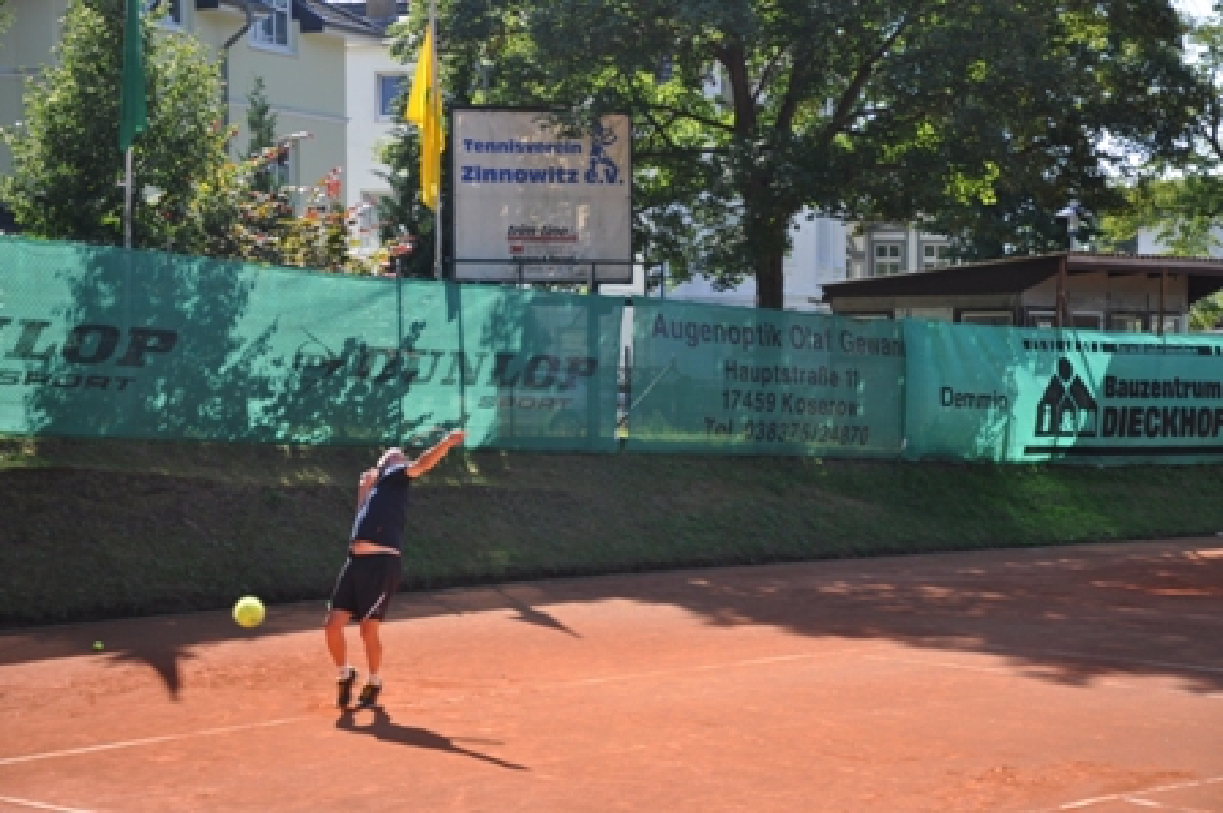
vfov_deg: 18.2
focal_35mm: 75
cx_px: 612
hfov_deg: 27.0
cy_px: 406
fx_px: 2546
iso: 450
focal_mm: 50
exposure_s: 1/1000
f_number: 5
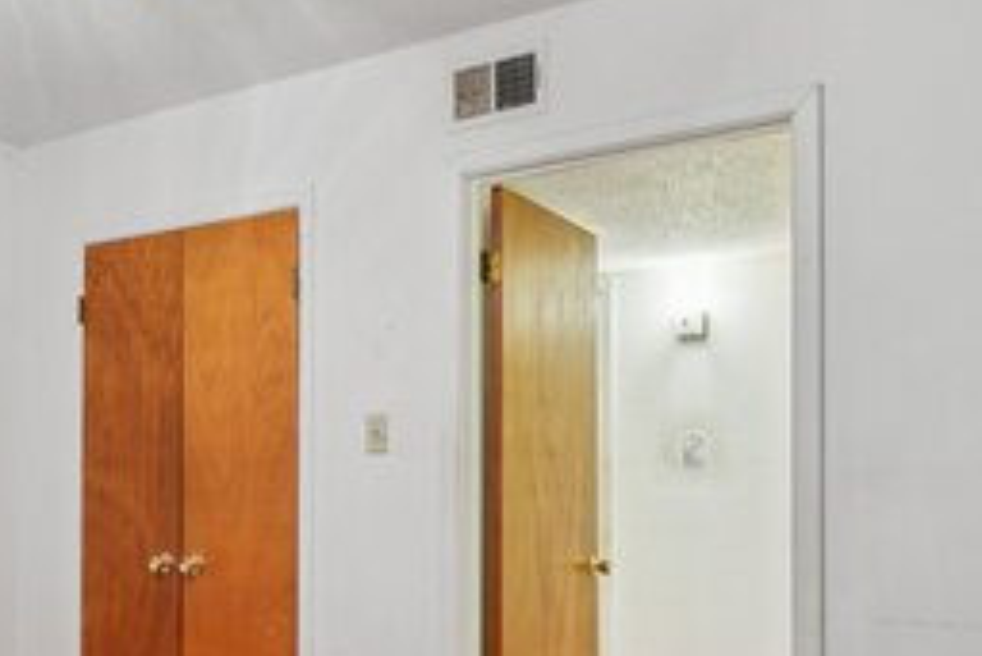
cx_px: 196
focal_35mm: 40
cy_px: 474
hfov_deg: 45.9
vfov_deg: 32.9
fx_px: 1092
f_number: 8
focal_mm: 16
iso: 400
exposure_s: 1/2
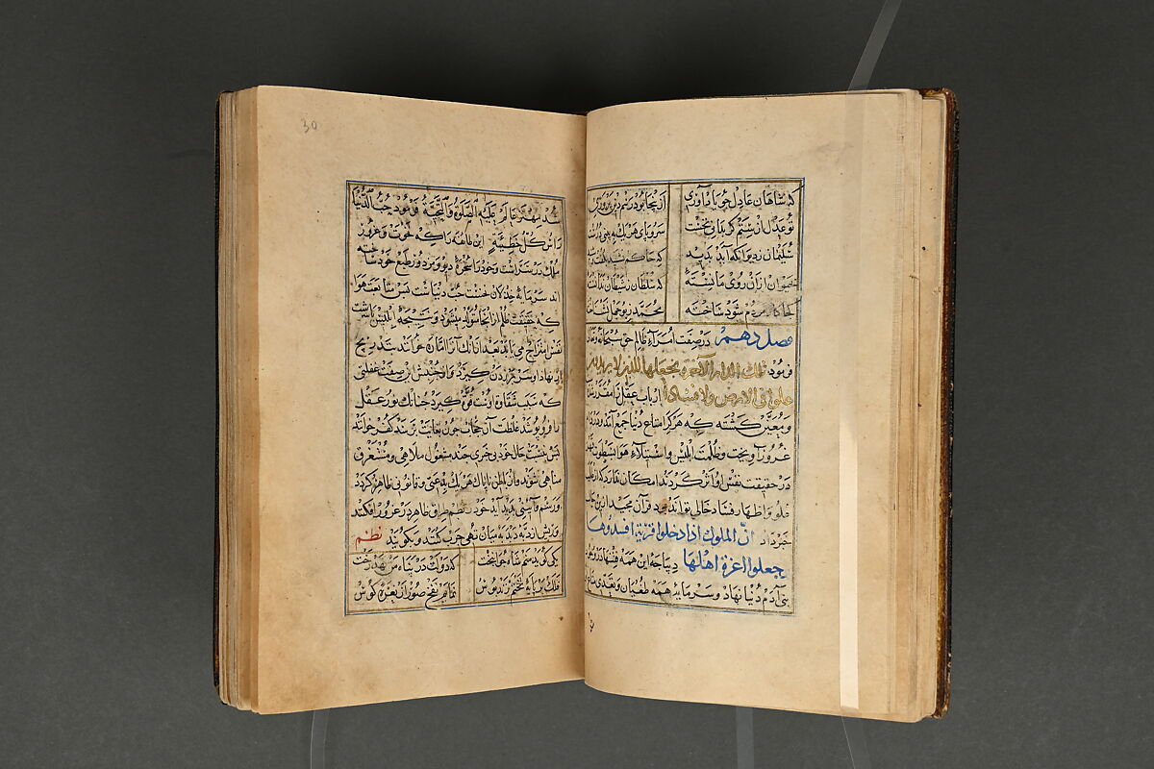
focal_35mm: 57
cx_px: 577
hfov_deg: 35.1
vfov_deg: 23.8
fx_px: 1827
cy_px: 384
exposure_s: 1/30
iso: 250
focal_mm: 57
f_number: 13
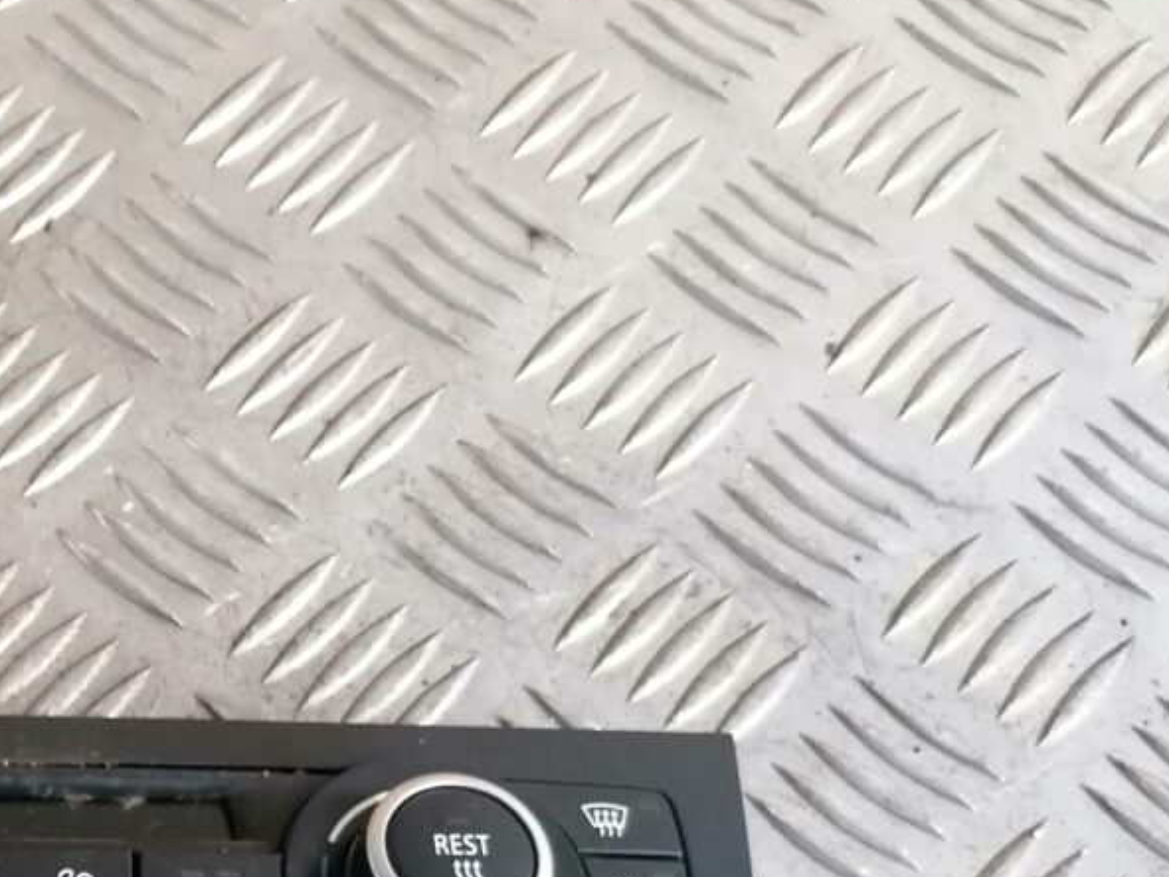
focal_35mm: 64
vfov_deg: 21.7
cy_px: 978
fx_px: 2161
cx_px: -111
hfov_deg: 27.7
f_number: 1.8
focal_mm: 4.75
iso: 250
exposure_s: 1/33.3
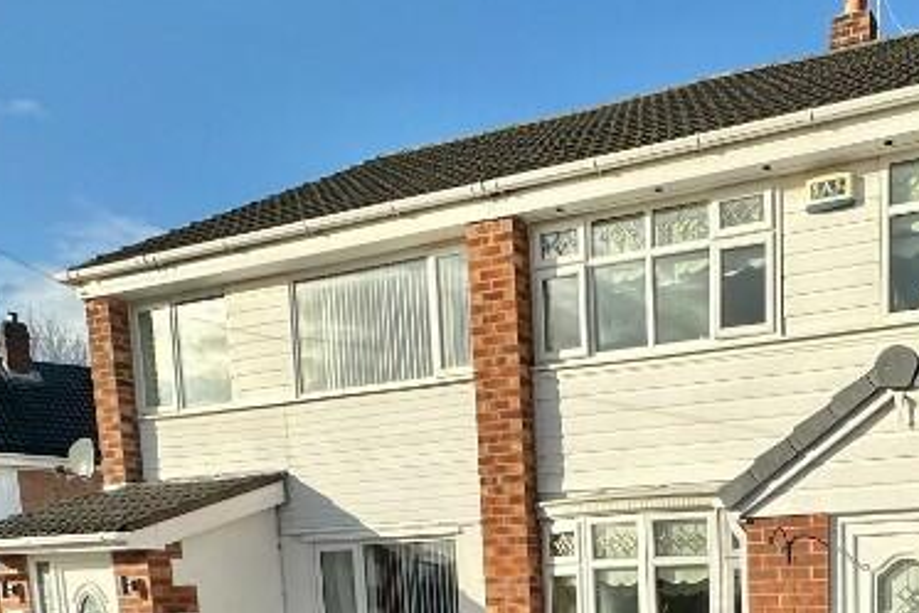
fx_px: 1021
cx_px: 754
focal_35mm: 40
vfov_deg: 29.0
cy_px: 734
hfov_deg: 45.6
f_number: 2.2
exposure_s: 1/1490
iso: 50
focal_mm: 2.22
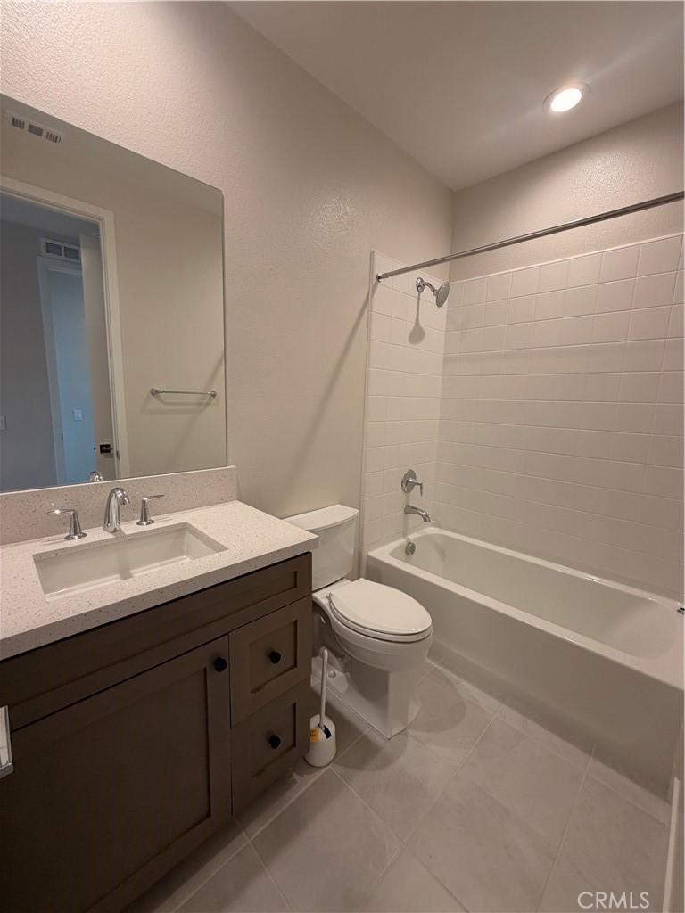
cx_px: 342
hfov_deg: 85.7
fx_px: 369
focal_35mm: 14
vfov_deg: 102.1
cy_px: 456
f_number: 2.2
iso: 250
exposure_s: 1/120
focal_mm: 2.22
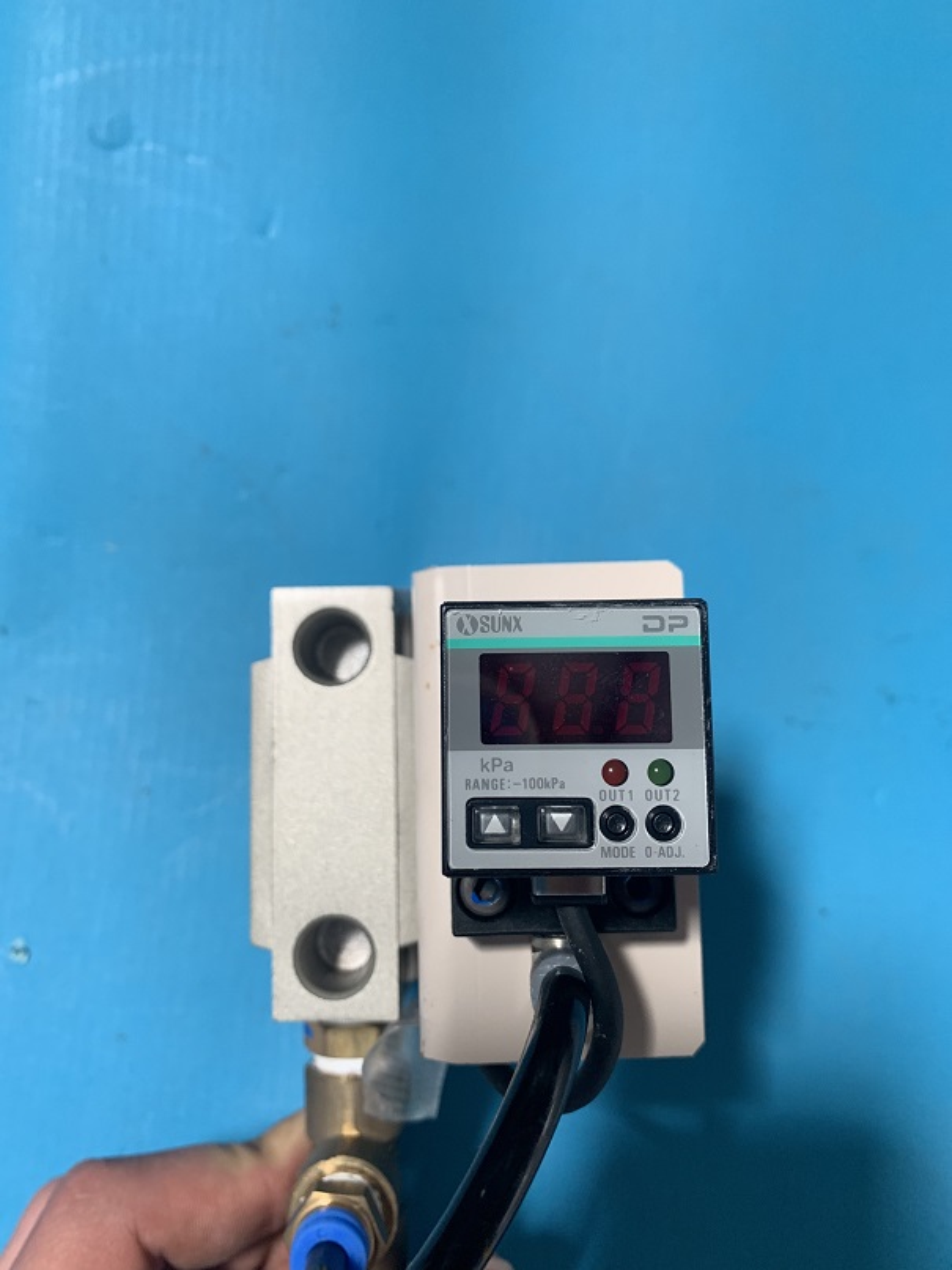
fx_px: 954
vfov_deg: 67.3
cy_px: 635
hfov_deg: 53.1
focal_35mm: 26
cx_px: 476
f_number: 1.8
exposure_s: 1/71
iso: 100
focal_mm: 4.25
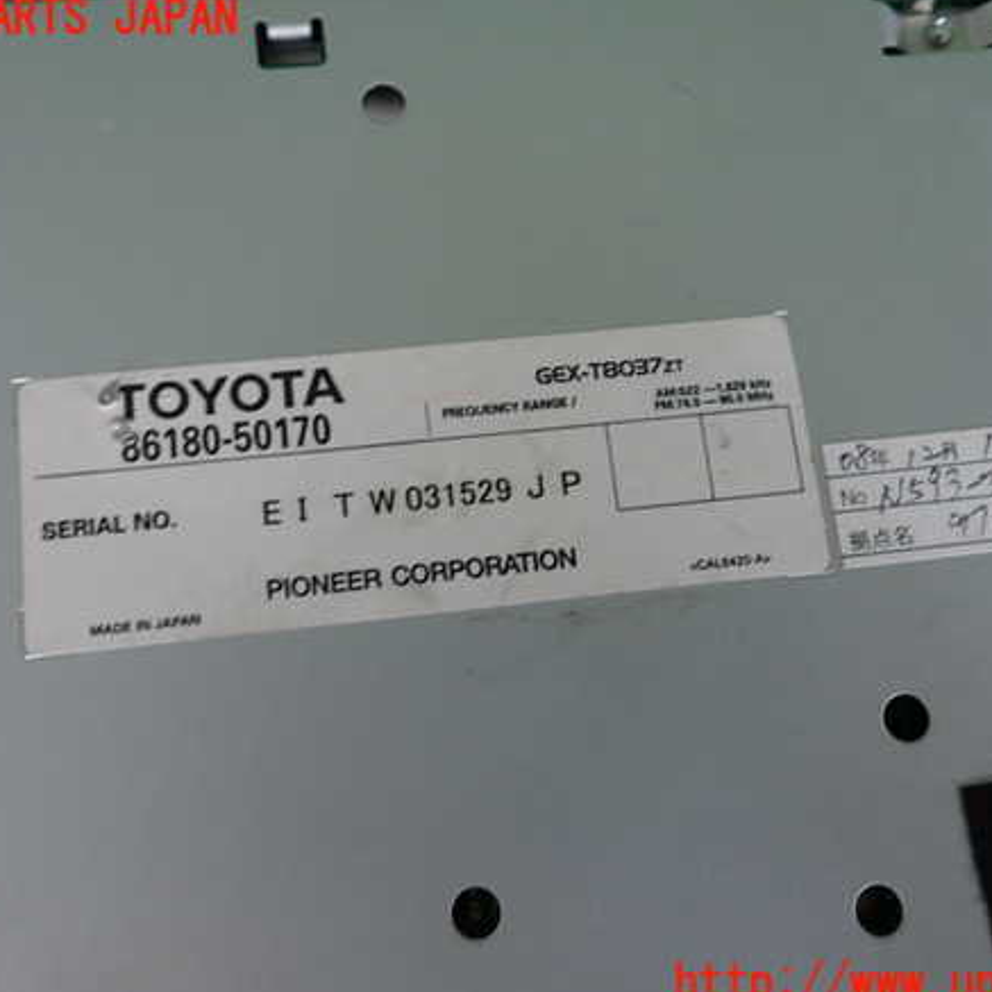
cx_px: 506
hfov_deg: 48.4
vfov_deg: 48.4
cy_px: 502
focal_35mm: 34
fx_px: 1102
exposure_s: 1/50
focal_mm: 5.05
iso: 200
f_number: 2.2
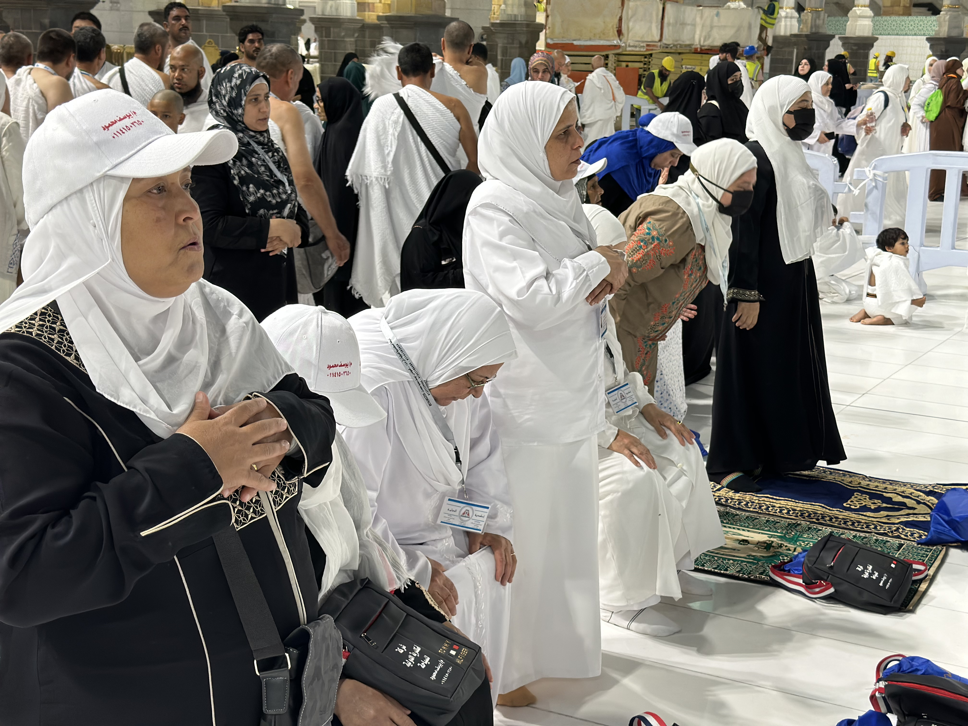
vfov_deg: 30.3
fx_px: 1342
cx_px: 484
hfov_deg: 39.7
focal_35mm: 48
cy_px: 363
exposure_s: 1/120
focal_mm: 6.86
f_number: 1.78
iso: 125
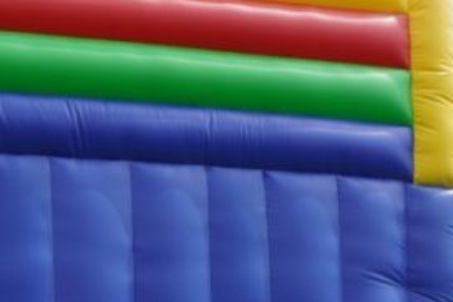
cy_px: 434
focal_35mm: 90
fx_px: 1132
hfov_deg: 22.2
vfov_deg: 14.3
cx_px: 66
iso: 100
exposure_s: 1/160
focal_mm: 16
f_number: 8
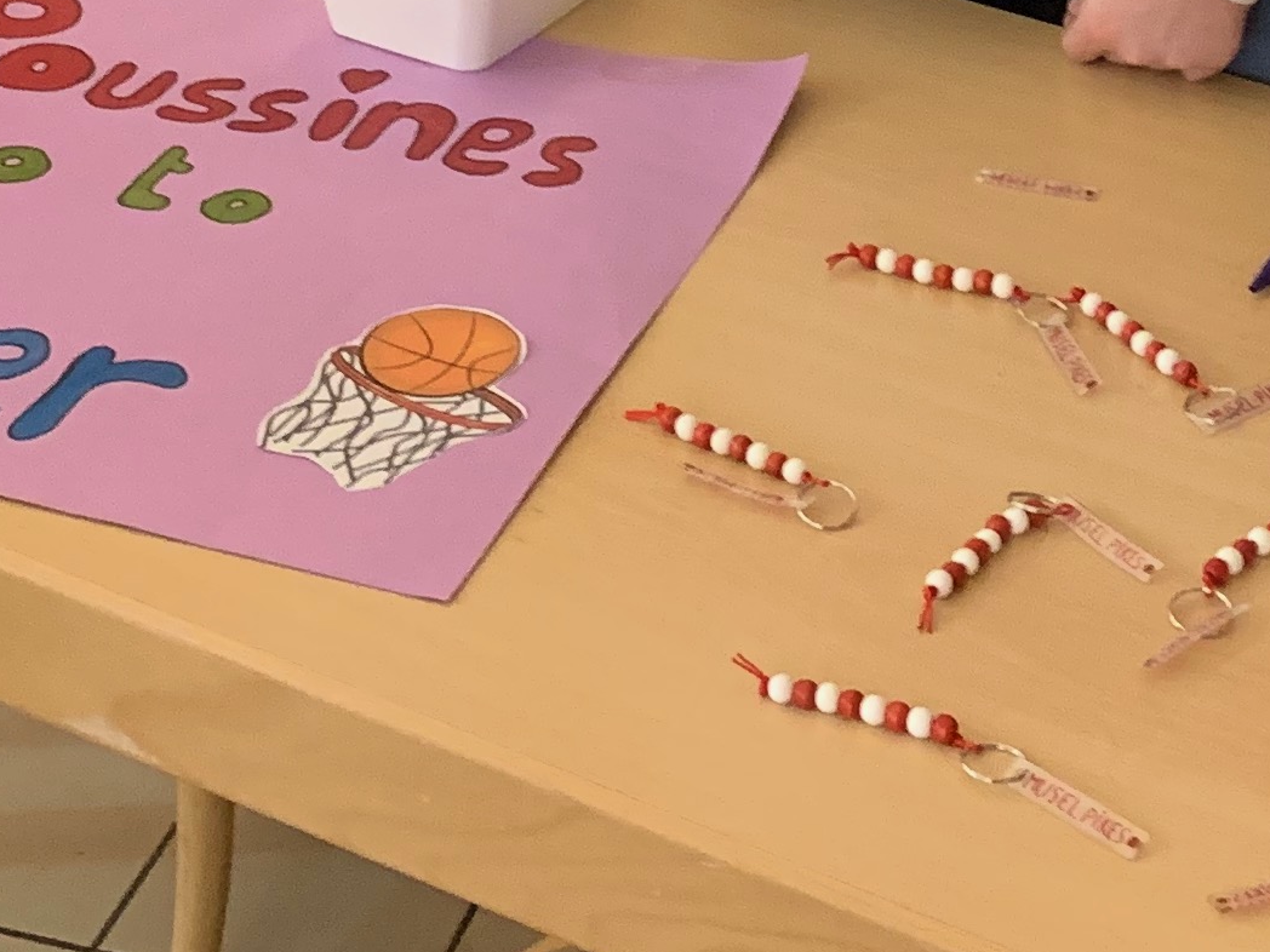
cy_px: -561
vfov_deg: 13.7
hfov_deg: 19.6
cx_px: 841
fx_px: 3669
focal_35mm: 100
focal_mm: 4.25
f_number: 1.8
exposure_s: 1/33
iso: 400
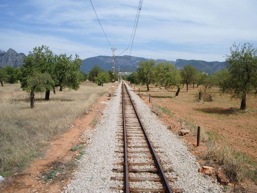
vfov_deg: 39.7
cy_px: 97
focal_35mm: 36
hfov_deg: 51.3
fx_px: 267
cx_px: 130
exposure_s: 1/640
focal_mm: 5.8
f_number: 4.3
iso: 50
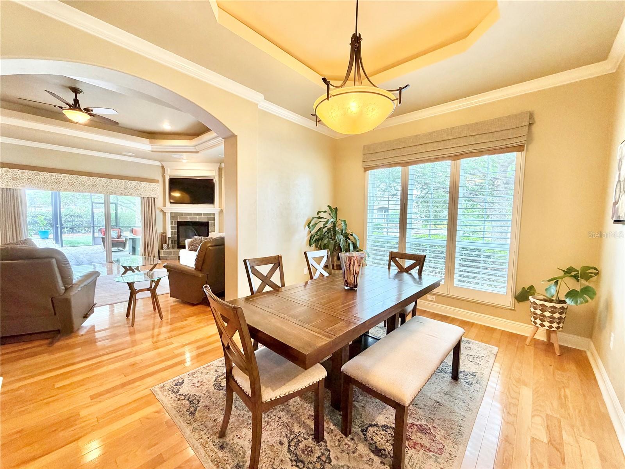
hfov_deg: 102.1
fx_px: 253
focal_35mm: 14
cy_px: 234
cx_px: 312
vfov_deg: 85.7
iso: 250
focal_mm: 2.22
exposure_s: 1/60
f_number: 2.2
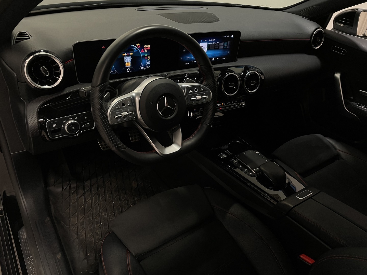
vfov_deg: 53.1
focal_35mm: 26
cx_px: 184
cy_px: 138
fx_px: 276
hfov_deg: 67.3
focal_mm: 4.2
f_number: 1.6
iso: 200
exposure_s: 1/60
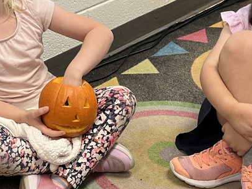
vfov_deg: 22.2
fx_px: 481
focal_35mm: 66
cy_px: 69
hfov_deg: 28.7
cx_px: 49
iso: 125
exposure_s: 1/60
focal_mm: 5.1
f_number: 1.6
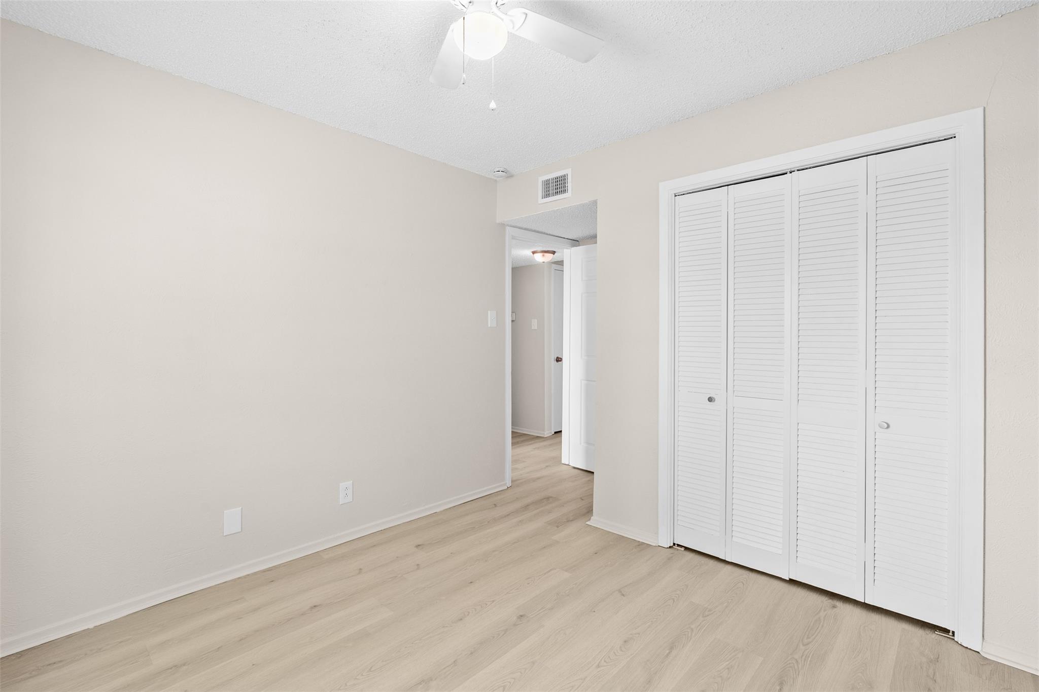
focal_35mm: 16
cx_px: 520
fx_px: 462
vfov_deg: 73.7
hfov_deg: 96.7
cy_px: 346
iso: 400
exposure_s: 1/1.25
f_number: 9
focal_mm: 16
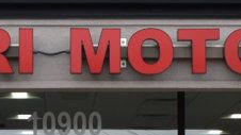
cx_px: 111
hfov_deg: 11.6
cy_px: 274
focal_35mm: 185
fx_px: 1182
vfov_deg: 6.4
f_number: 10
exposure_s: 1/200
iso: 400
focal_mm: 26
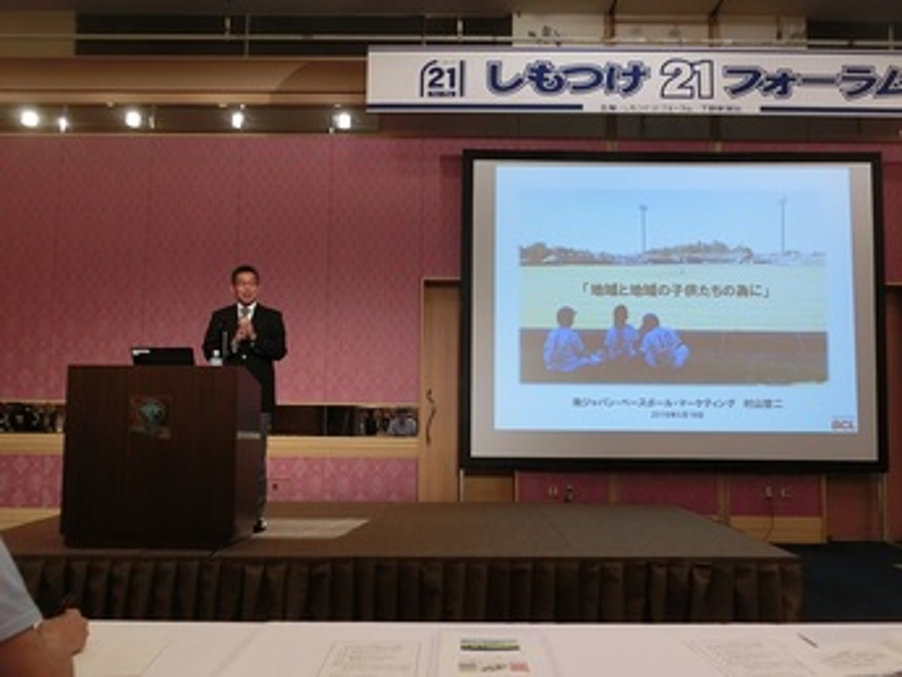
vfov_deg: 48.3
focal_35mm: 29
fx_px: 756
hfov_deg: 61.6
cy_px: 338
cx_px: 451
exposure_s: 1/30
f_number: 3.7
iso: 200
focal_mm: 5.2
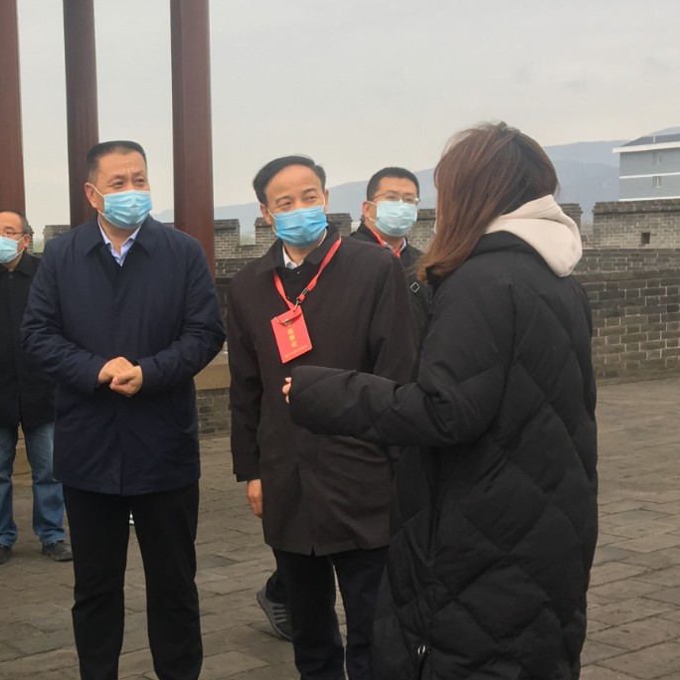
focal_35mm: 60
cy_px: 360
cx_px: 110
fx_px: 1333
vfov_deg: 28.6
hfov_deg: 27.9
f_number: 2.2
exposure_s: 1/100
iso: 25
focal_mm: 4.15
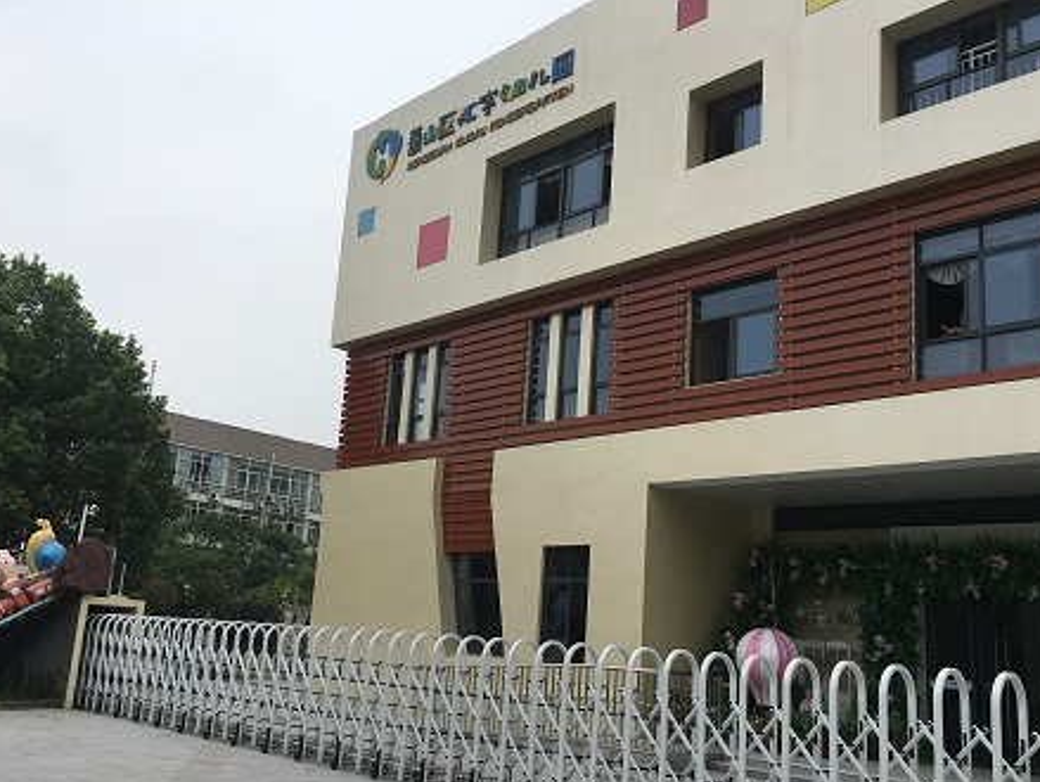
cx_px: 488
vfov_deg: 42.9
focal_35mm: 33
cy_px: 442
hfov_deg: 55.3
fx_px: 992
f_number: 2.2
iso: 25
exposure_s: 1/1603
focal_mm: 4.15
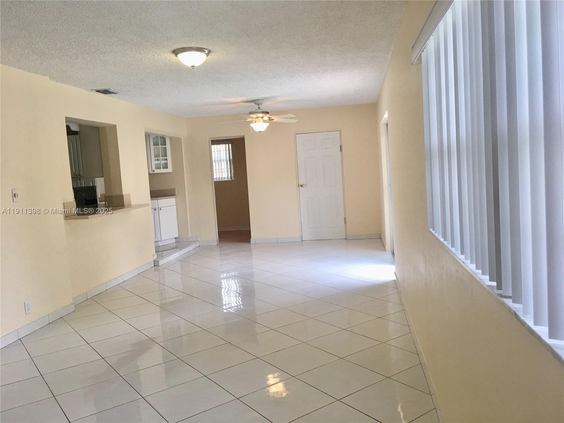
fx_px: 472
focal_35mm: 29
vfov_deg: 48.2
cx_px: 282
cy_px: 212
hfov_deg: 61.7
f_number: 2.2
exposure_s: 1/60
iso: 32
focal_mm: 4.15
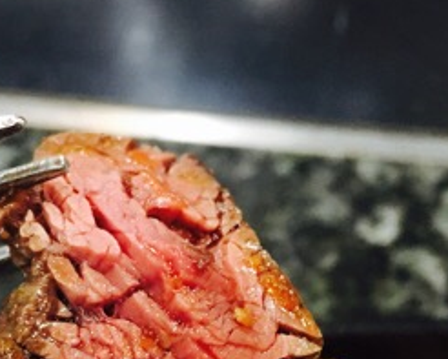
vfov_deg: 21.6
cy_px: 339
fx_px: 915
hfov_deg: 27.4
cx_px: 169
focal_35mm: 69
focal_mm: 4.15
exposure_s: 1/15
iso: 250
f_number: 2.2
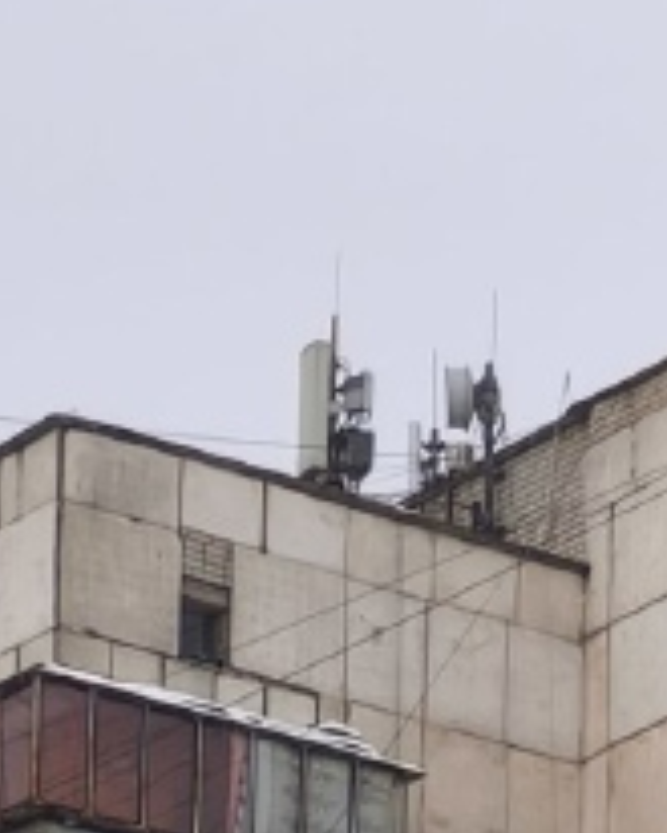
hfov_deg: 4.2
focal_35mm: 364
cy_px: 1941
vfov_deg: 5.2
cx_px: 1312
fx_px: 8975
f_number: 1.9
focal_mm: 7.1
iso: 50
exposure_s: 1/230
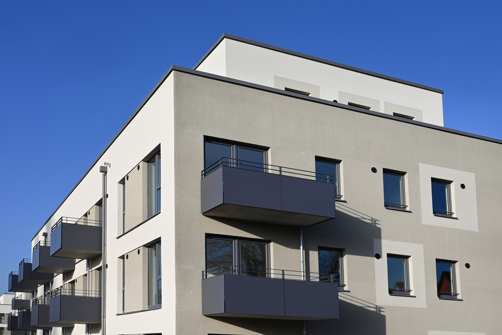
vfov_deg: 36.0
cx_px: 257
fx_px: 516
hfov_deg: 51.9
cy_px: 164
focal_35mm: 37
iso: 200
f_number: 11
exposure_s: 1/320
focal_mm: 36
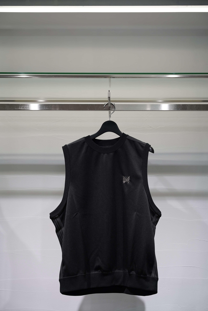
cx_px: 104
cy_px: 156
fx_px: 502
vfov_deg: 34.5
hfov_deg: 23.4
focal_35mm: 58
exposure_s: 1/160
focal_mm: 57.9
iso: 500
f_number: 4
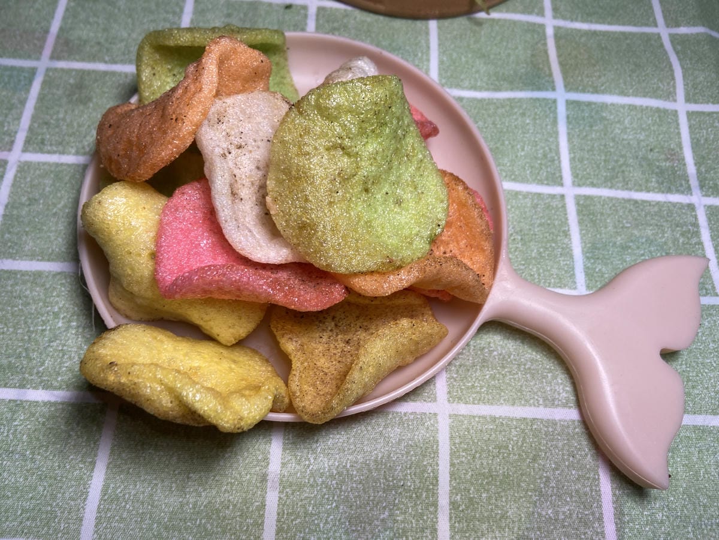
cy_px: 270
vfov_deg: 53.1
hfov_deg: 67.3
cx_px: 360
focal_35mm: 26
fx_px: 540
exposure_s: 1/140
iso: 32
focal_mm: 4.25
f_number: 1.8
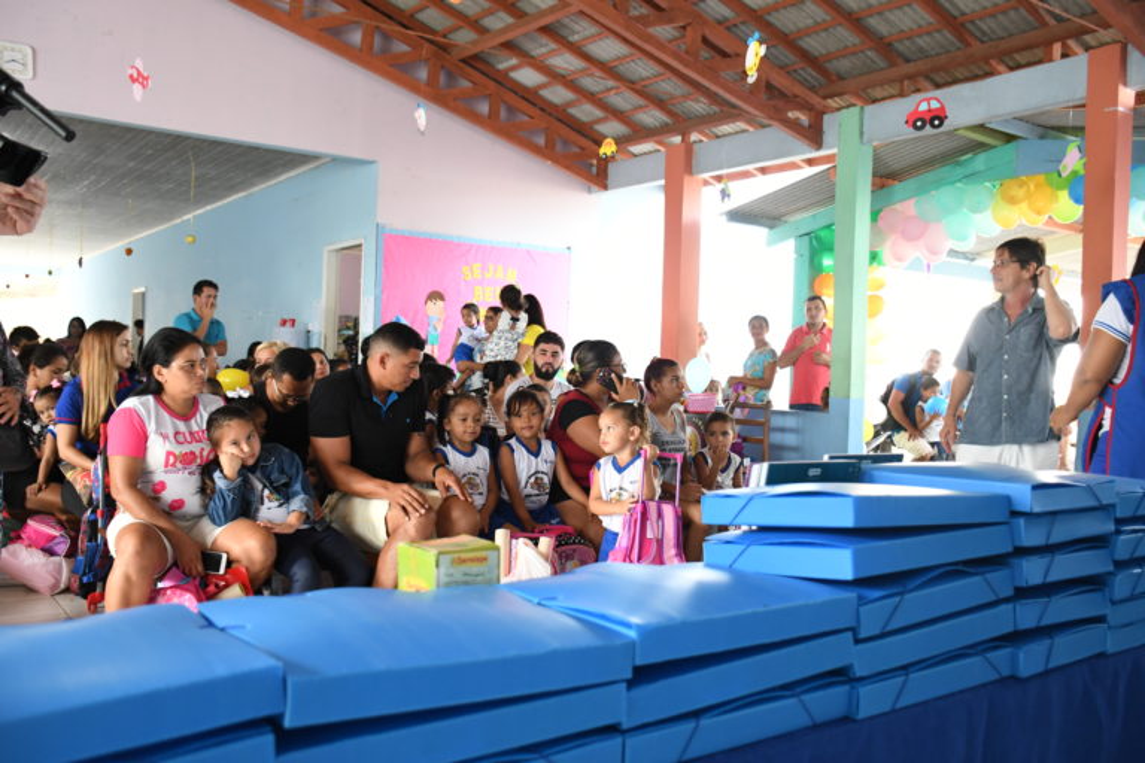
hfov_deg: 57.2
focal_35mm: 33
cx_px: 572
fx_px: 1050
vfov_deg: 40.0
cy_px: 382
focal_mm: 22
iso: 1600
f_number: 3.5
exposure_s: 1/125
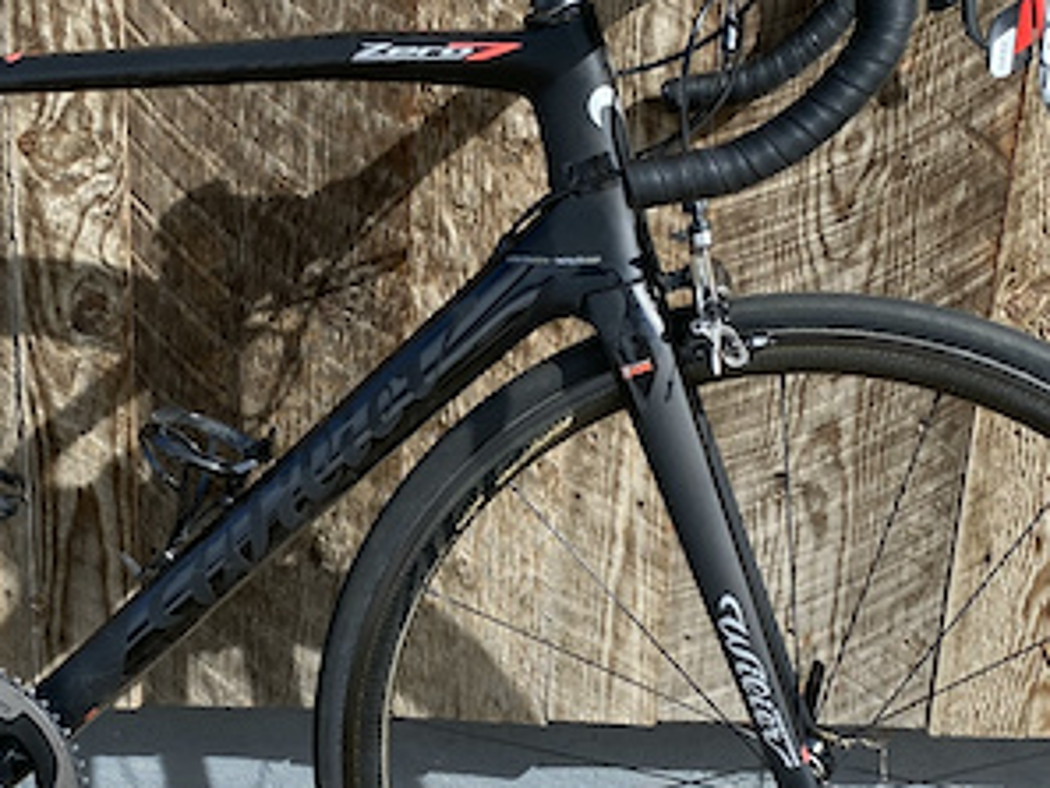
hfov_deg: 27.5
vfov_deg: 21.0
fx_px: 2124
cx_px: 315
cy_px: 403
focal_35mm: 70
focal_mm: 4.25
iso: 32
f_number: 1.8
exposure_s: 1/1330
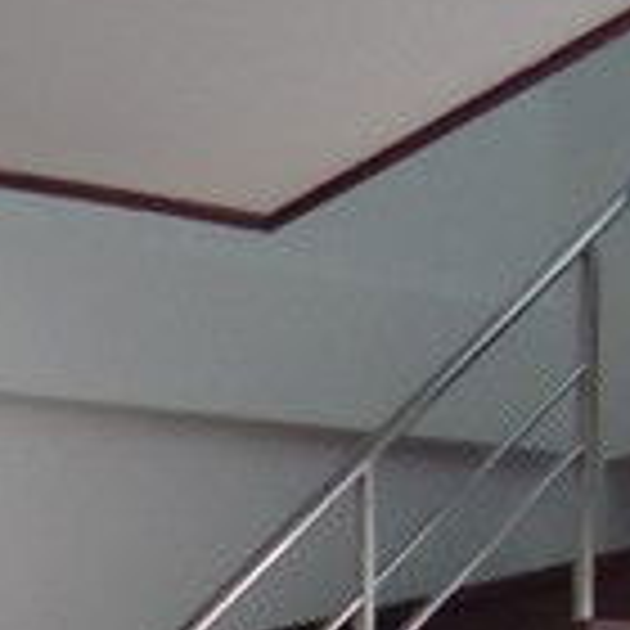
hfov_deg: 17.9
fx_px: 1668
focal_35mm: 81
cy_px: 994
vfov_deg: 18.5
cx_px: -439
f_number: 2.2
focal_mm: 1.65
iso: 716
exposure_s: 1/33
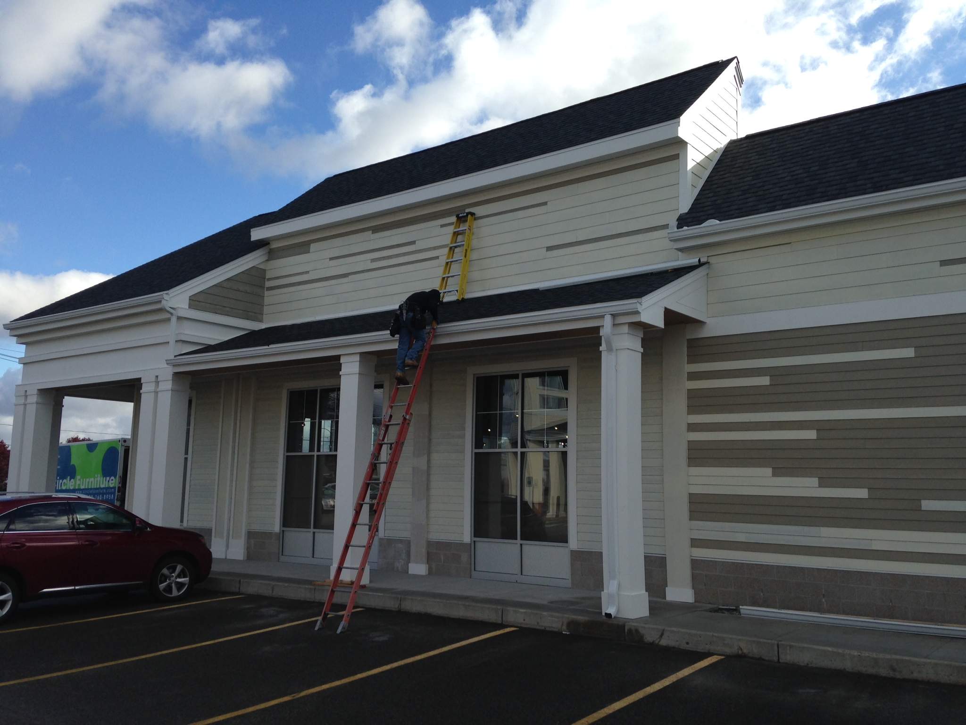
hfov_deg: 55.4
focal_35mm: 33
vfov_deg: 42.9
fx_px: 921
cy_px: 362
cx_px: 483
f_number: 2.4
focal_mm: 4.12
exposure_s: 1/1205
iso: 50
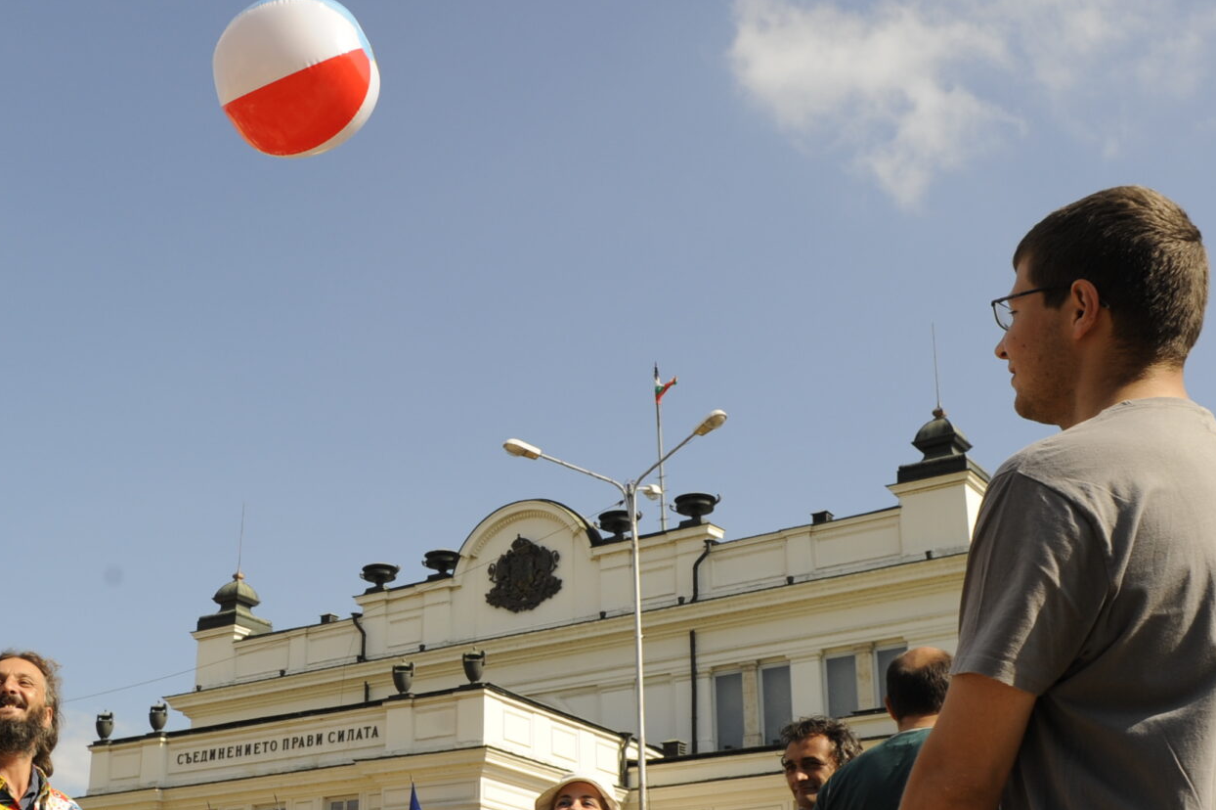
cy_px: 541
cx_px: 367
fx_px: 2431
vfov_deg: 18.8
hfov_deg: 27.8
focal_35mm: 72
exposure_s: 1/800
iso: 400
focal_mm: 35
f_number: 5.6
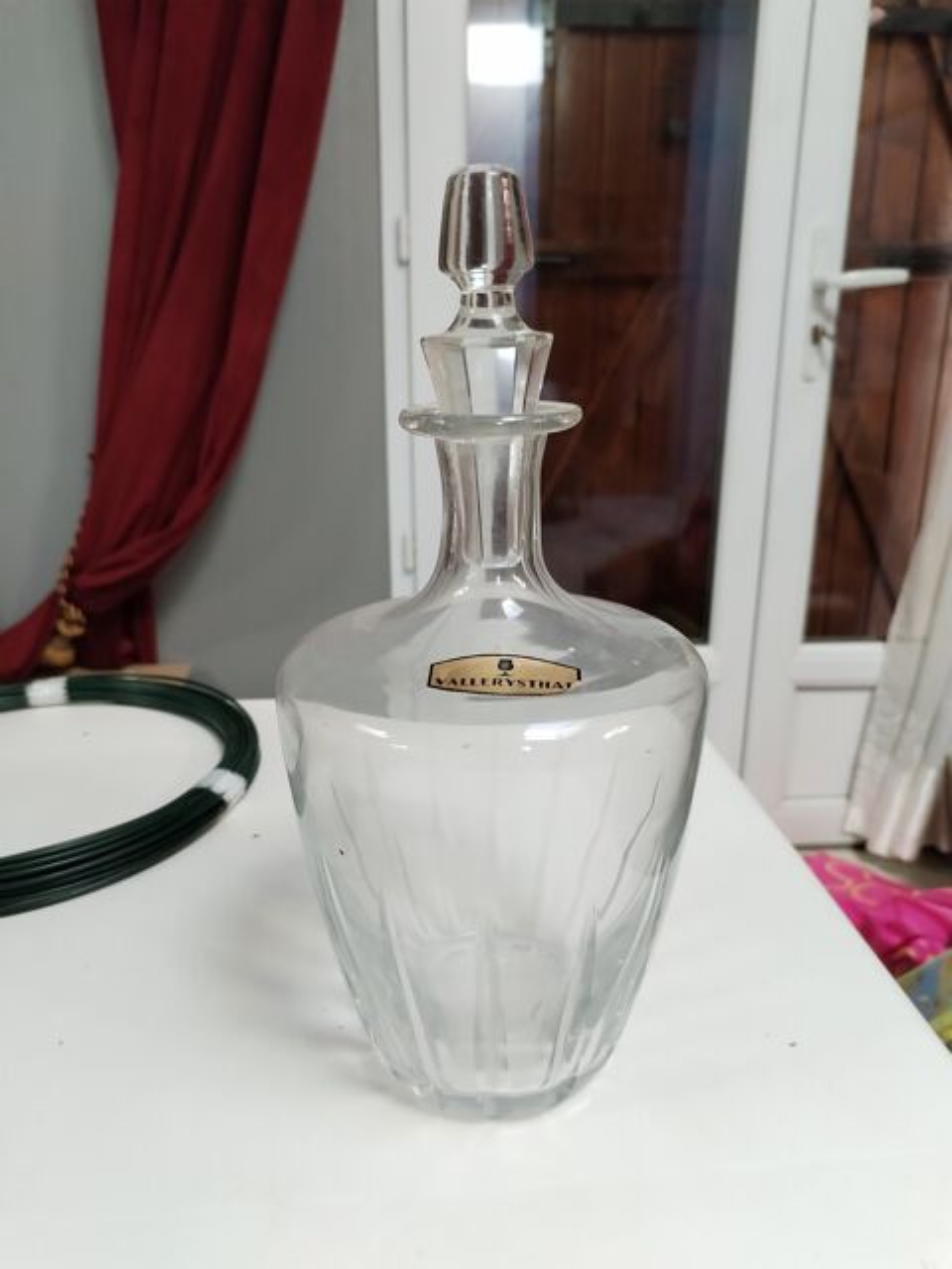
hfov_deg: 48.2
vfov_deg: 61.7
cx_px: 476
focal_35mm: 29
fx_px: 1063
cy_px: 634
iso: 404
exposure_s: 1/50
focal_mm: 4.75
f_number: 1.8
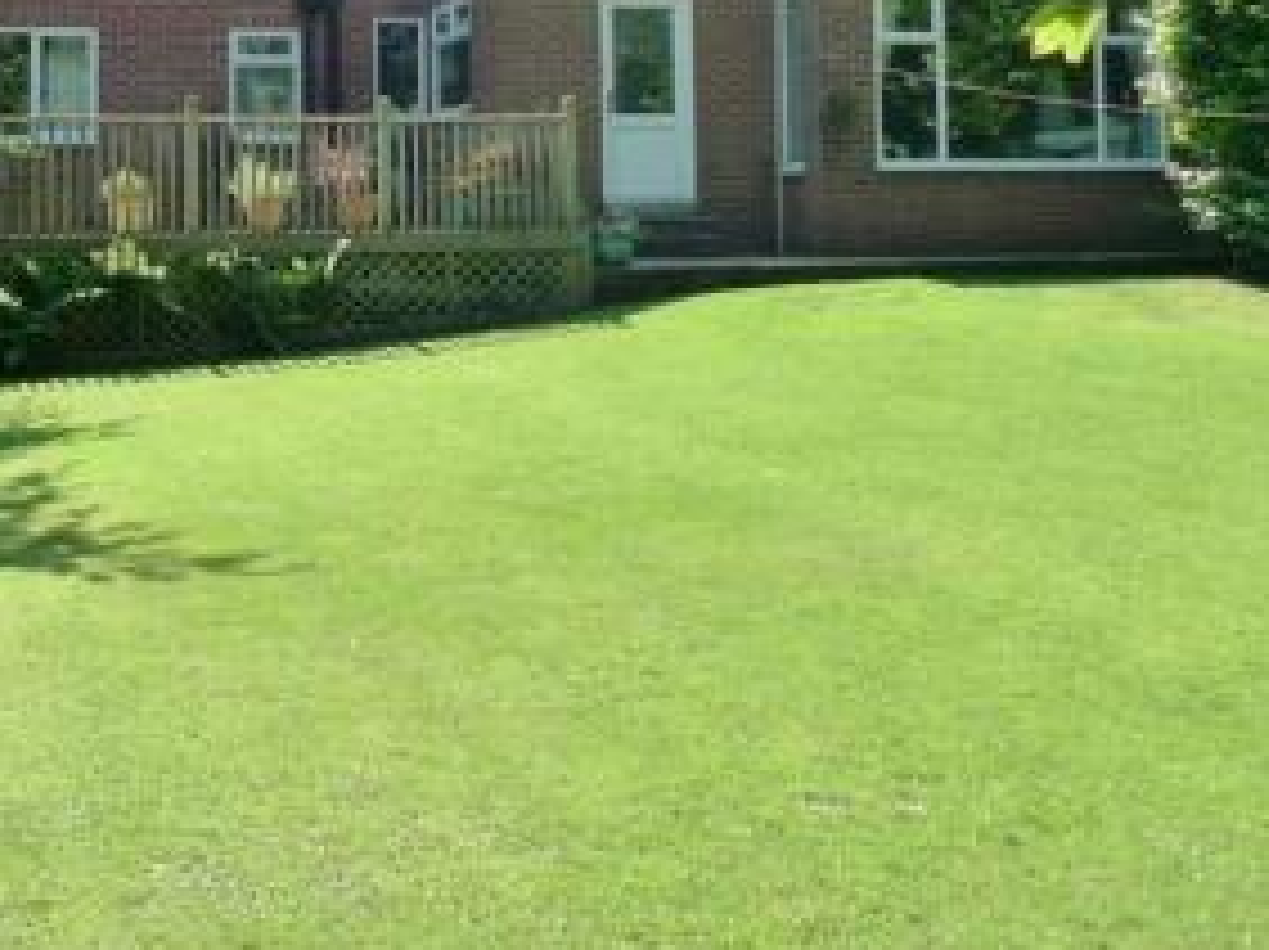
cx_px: 511
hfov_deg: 31.1
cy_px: 29
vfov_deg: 22.8
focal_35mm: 62
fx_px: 2271
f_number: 3.2
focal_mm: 6.3
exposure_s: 1/500
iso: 125
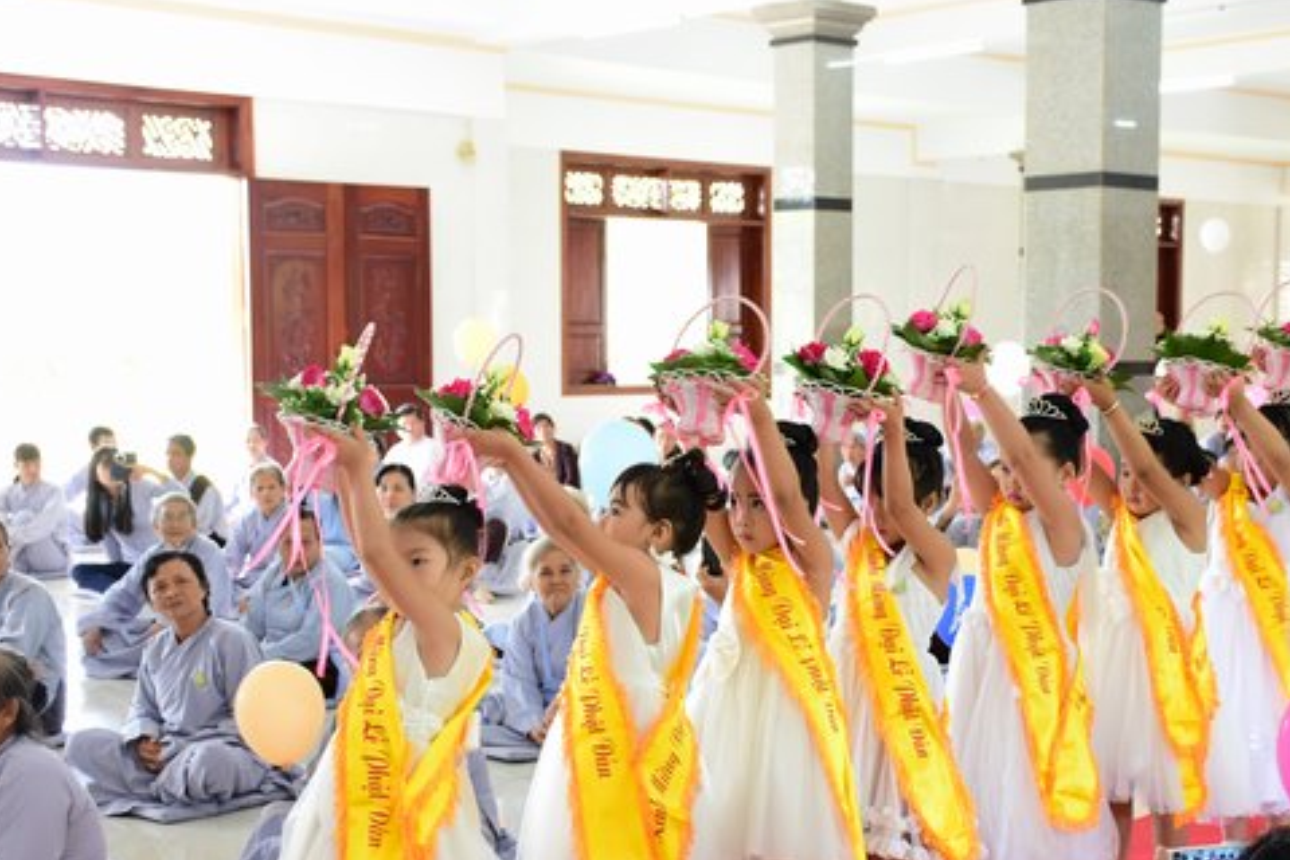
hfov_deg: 32.8
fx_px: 2186
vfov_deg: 22.2
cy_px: 508
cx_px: 726
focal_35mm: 61
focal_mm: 30
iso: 1000
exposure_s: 1/60
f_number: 4
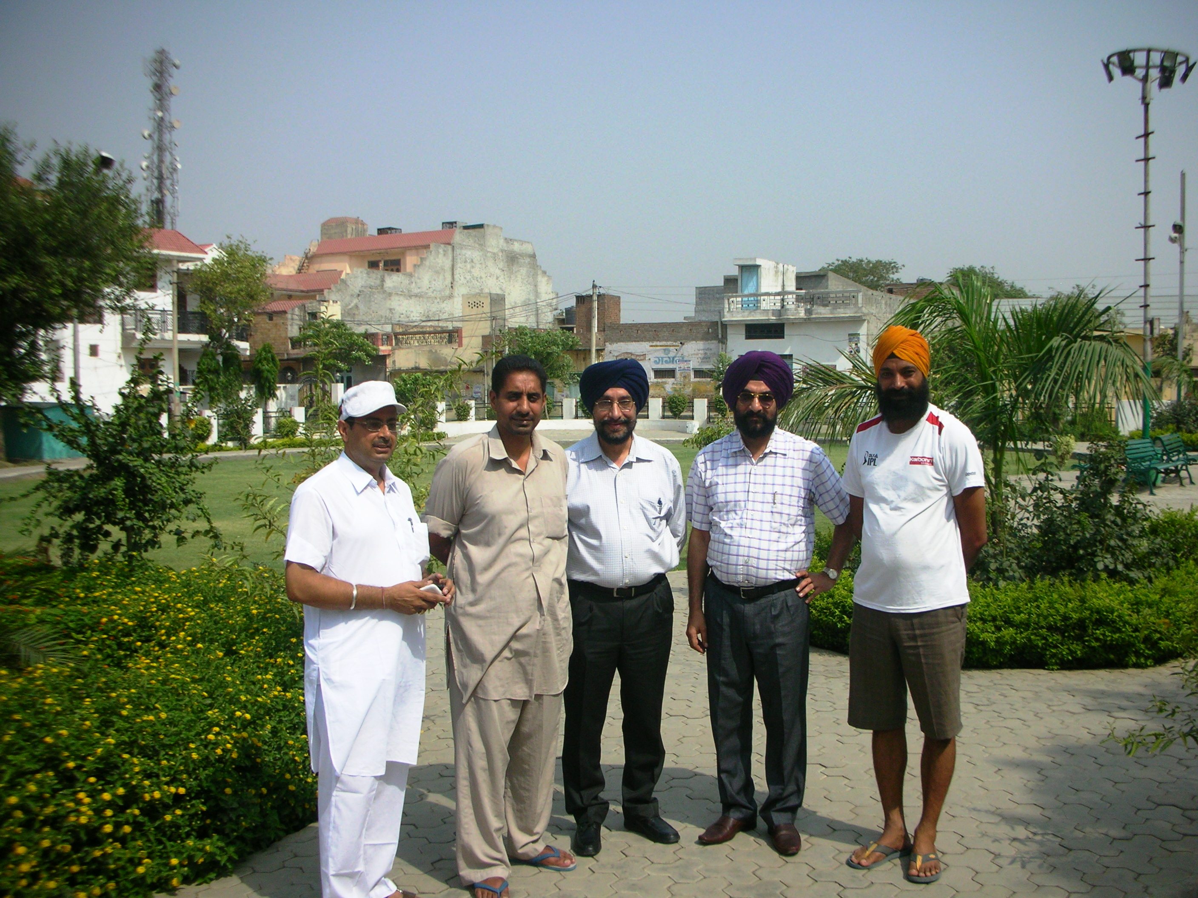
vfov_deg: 40.7
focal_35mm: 35
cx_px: 599
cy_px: 449
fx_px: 1211
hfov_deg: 52.6
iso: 50
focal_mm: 5.8
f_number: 8.5
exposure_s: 1/181
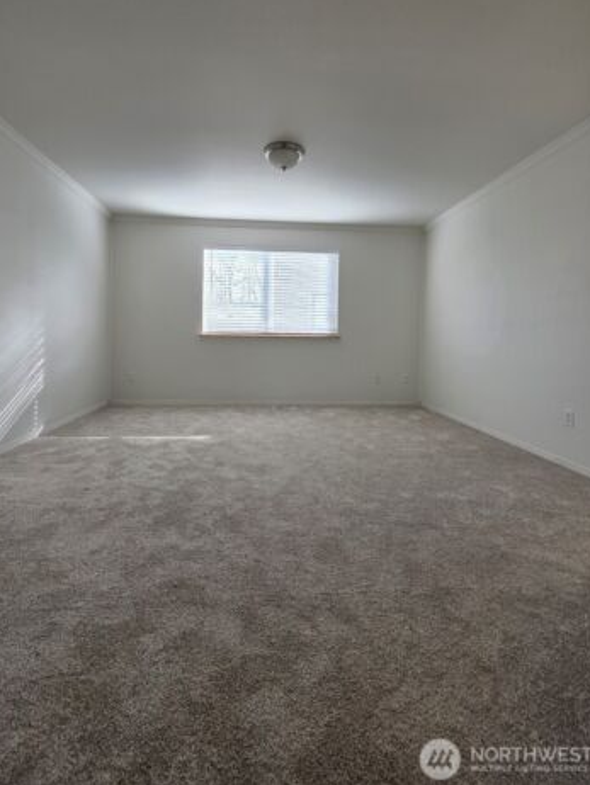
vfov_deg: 97.5
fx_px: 341
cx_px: 272
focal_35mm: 15
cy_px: 336
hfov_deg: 81.7
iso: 40
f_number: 1.9
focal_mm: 2.2
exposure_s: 1/120
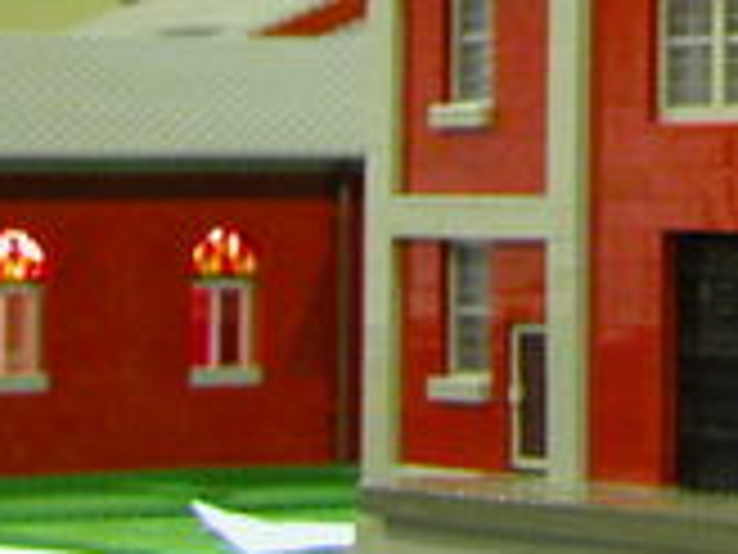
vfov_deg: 6.4
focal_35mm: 224
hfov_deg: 8.5
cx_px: 1328
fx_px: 4776
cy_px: -559
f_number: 3
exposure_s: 1/5.3
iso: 325
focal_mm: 11.6
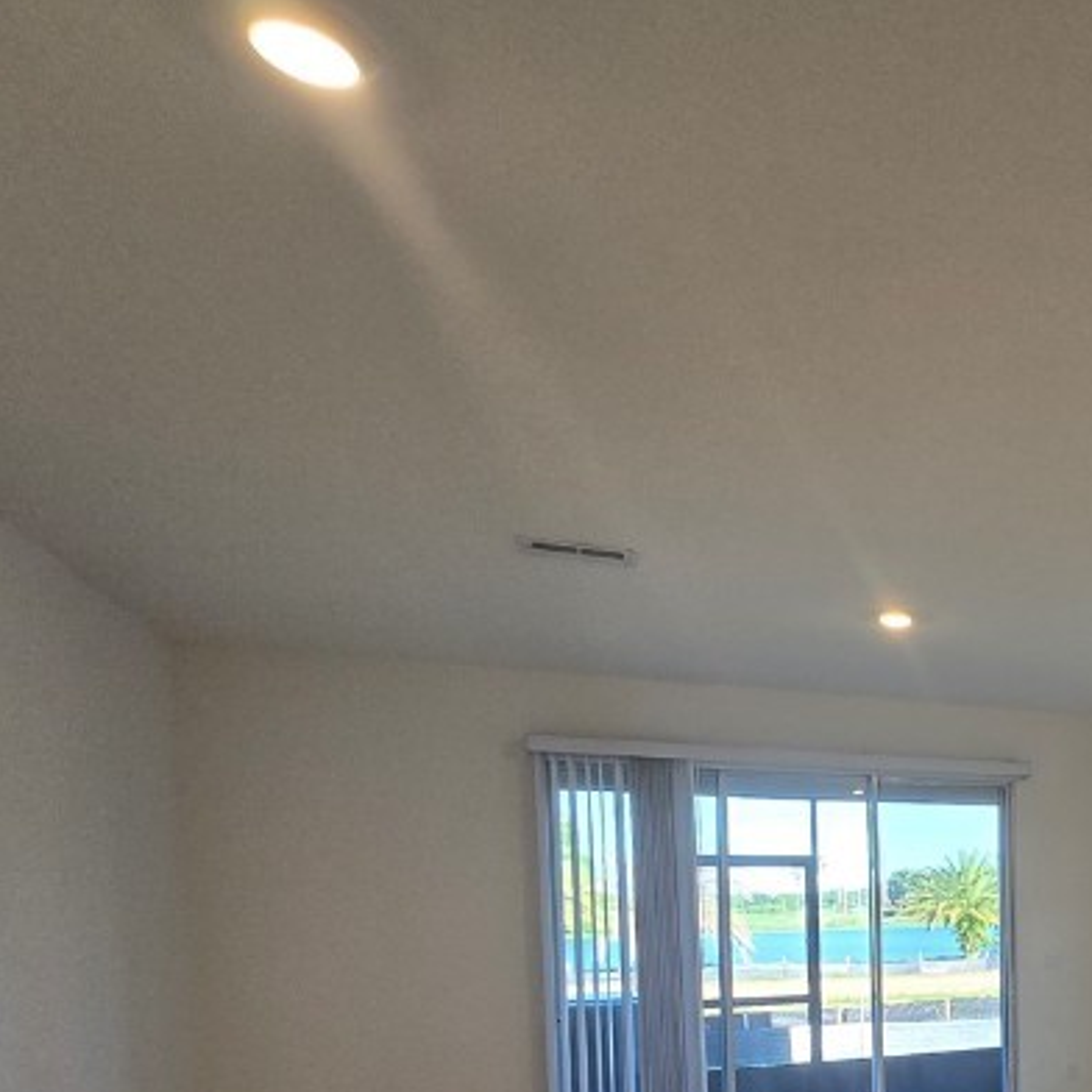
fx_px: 1071
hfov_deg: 42.5
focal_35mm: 30
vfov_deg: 49.0
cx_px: 1201
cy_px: 956
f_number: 2.2
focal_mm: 1.7
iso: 64
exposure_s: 1/60
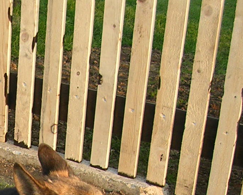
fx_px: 806
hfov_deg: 16.3
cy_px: 270
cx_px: -71
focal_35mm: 112
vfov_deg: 13.2
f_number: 2.8
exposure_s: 1/112
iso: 50
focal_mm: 5.8
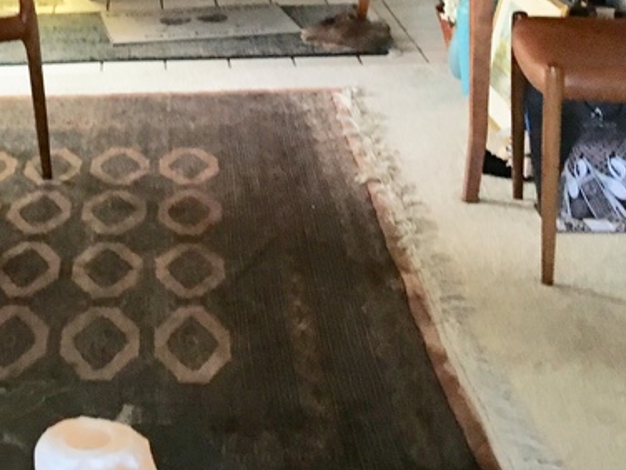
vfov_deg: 18.0
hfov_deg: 23.9
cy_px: -48
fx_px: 1429
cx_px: 40
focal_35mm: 79
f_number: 2.2
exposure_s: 1/30
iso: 160
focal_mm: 4.15
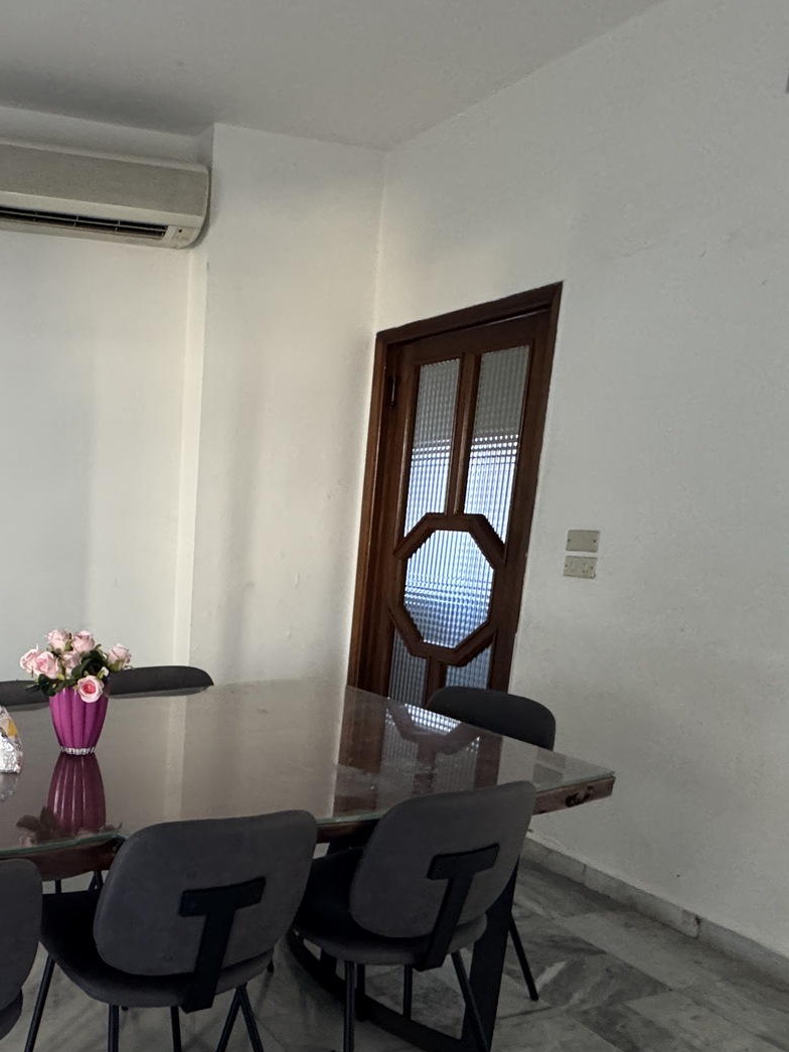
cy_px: 682
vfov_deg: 64.0
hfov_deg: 45.0
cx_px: 33
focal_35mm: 27
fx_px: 820
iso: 640
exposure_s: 1/50
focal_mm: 2.22
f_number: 2.2
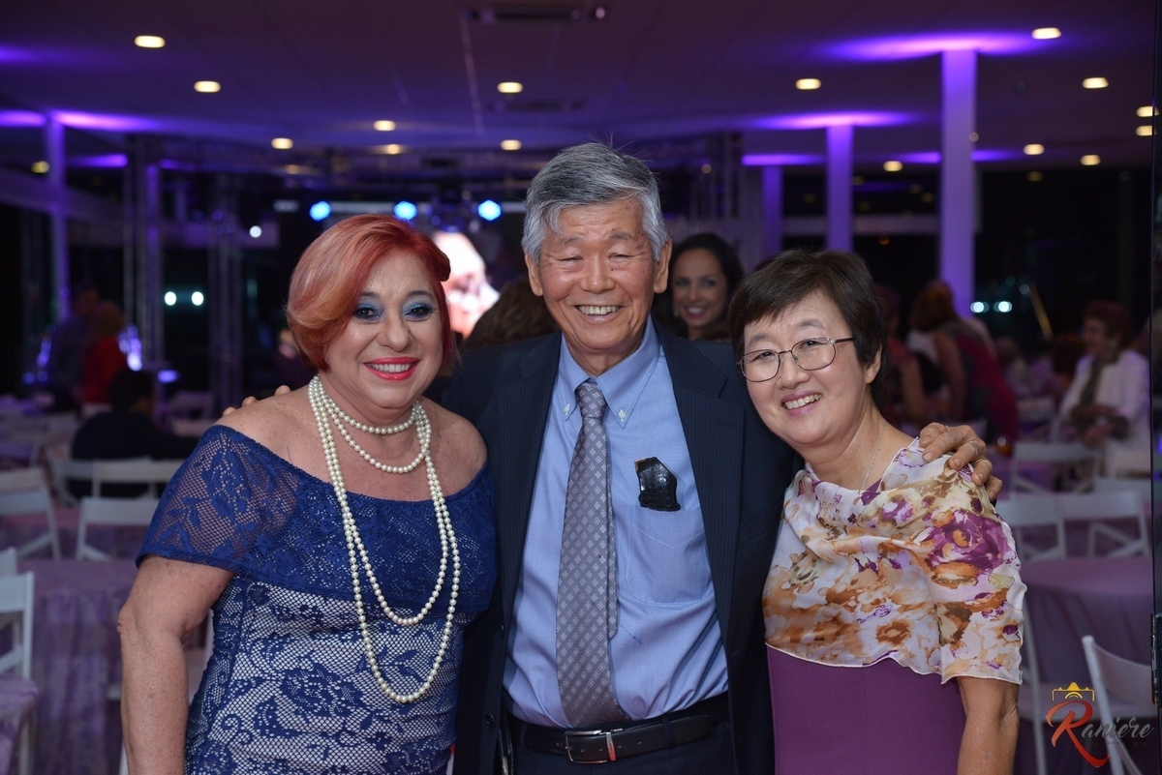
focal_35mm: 75
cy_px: 388
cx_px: 581
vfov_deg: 18.2
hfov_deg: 27.0
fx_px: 2422
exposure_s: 1/200
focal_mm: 75
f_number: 5
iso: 1600
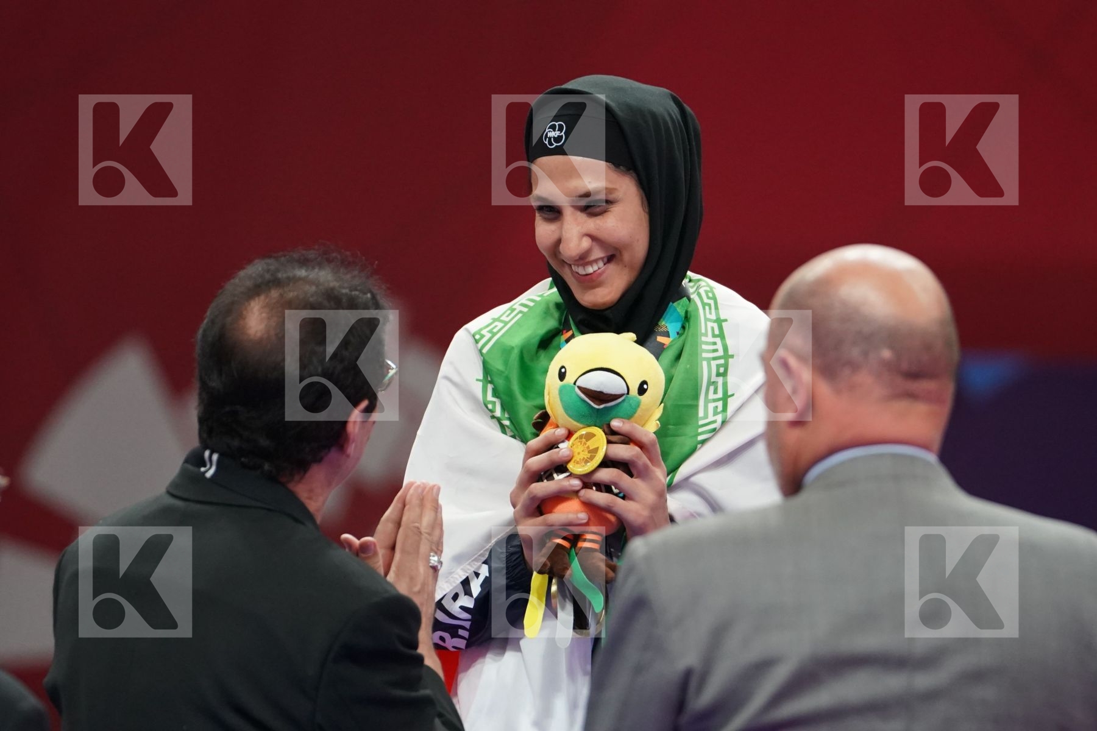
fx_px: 12797
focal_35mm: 420
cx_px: 548
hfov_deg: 4.9
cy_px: 366
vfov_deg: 3.3
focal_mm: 280
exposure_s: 1/500
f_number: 4
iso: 2500
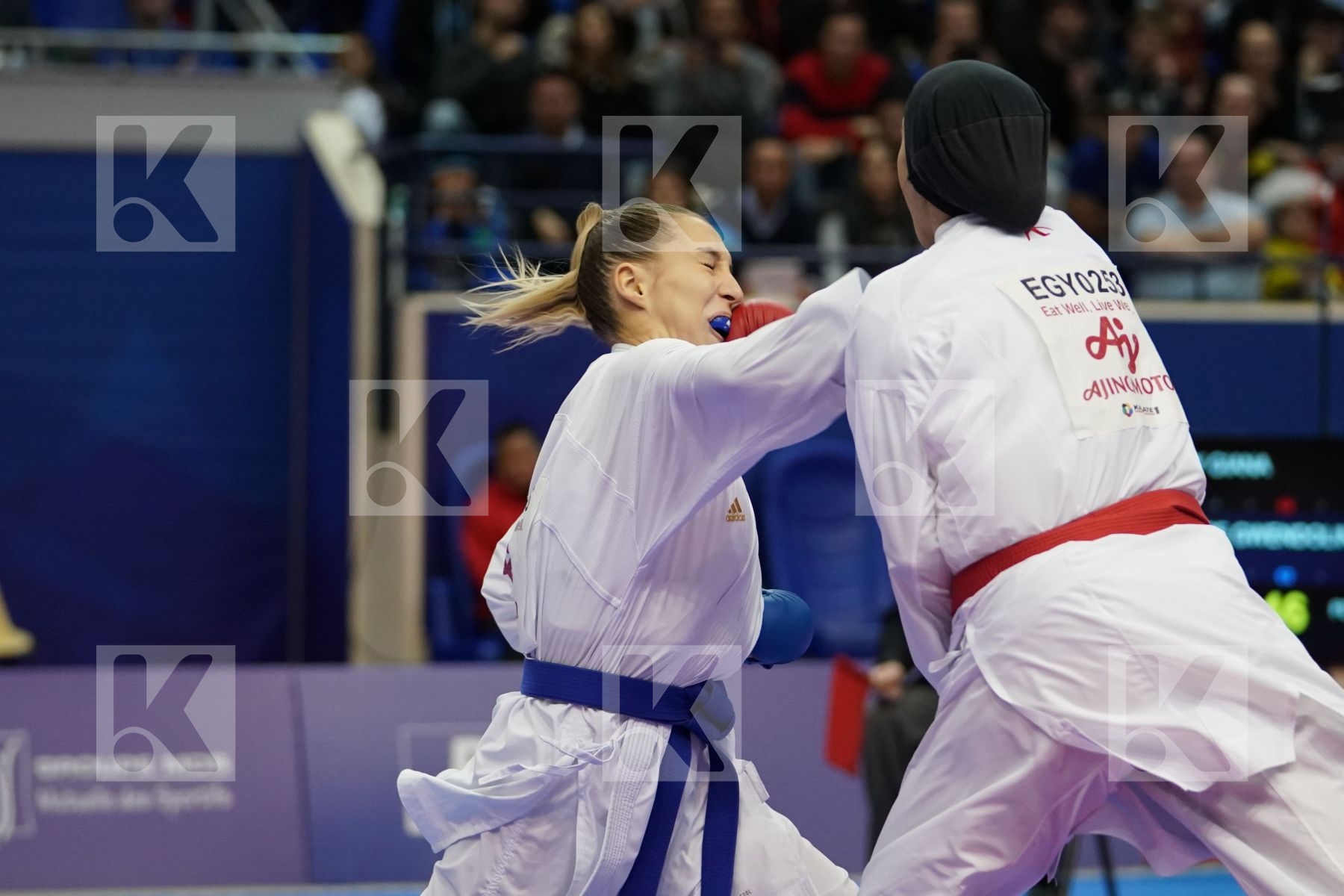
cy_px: 448
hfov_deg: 12.8
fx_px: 5973
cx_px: 672
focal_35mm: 160
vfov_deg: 8.6
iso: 3200
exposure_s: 1/1000
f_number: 2.8
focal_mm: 107
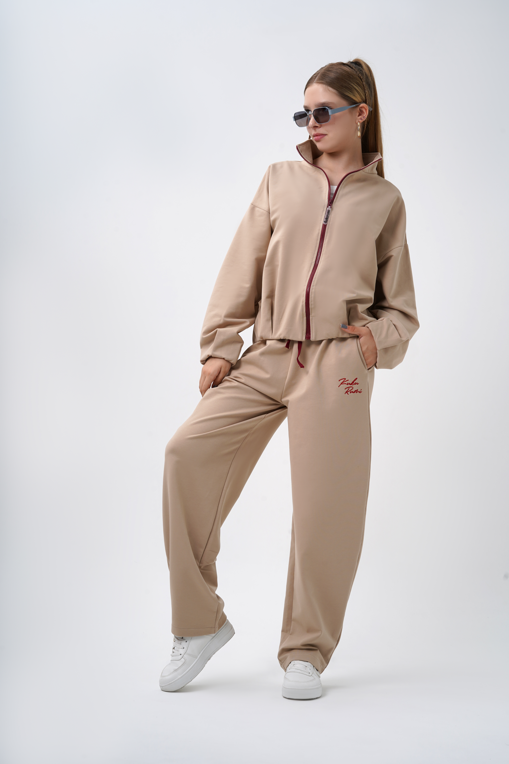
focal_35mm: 50
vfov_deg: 39.6
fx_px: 1060
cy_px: 382
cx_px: 254
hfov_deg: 27.0
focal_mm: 50
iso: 100
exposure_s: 1/160
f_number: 11
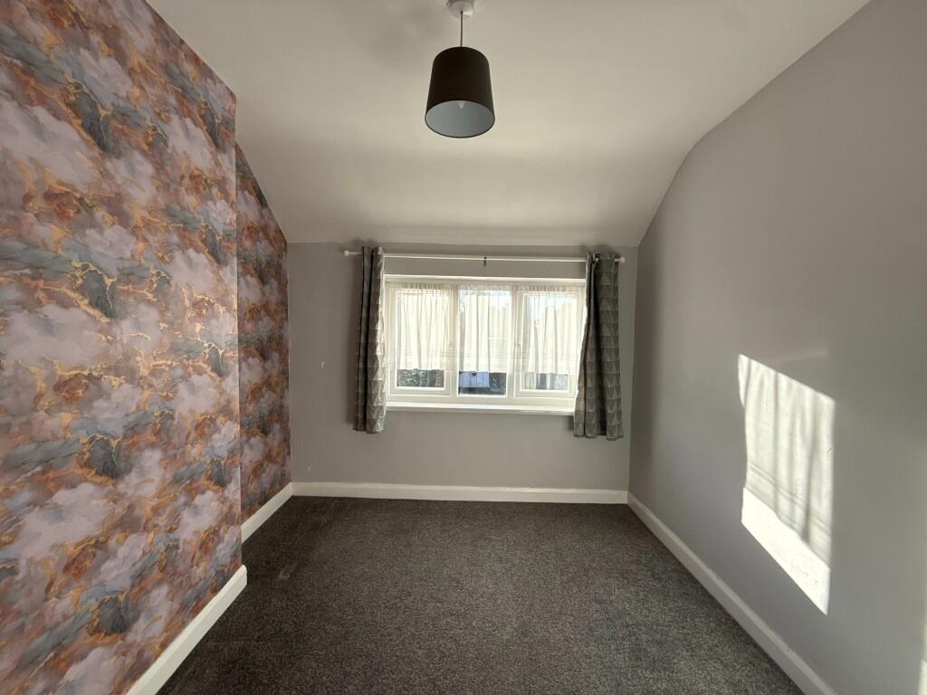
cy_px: 348
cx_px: 464
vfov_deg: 85.7
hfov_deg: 102.1
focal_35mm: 14
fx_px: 375
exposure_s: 1/430
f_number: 2.2
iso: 64
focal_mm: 2.22
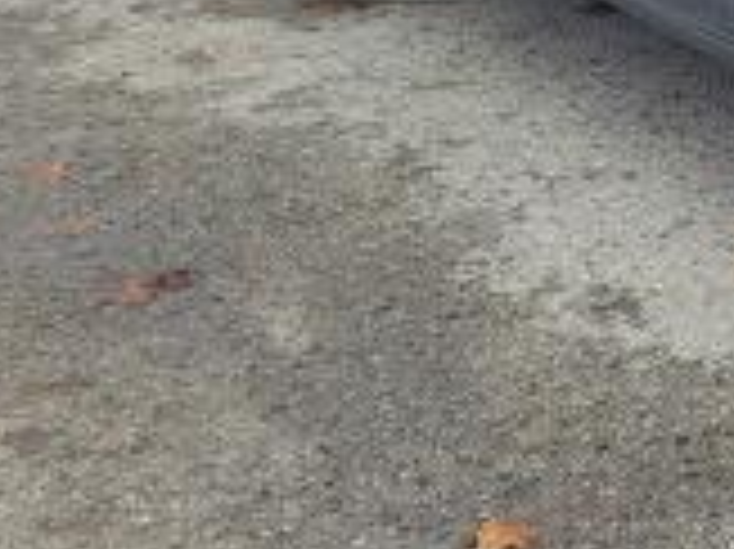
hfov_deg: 16.1
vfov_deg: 13.8
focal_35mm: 102
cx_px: 1346
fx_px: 2161
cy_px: -198
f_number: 1.8
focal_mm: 5.4
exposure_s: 1/699
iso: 40
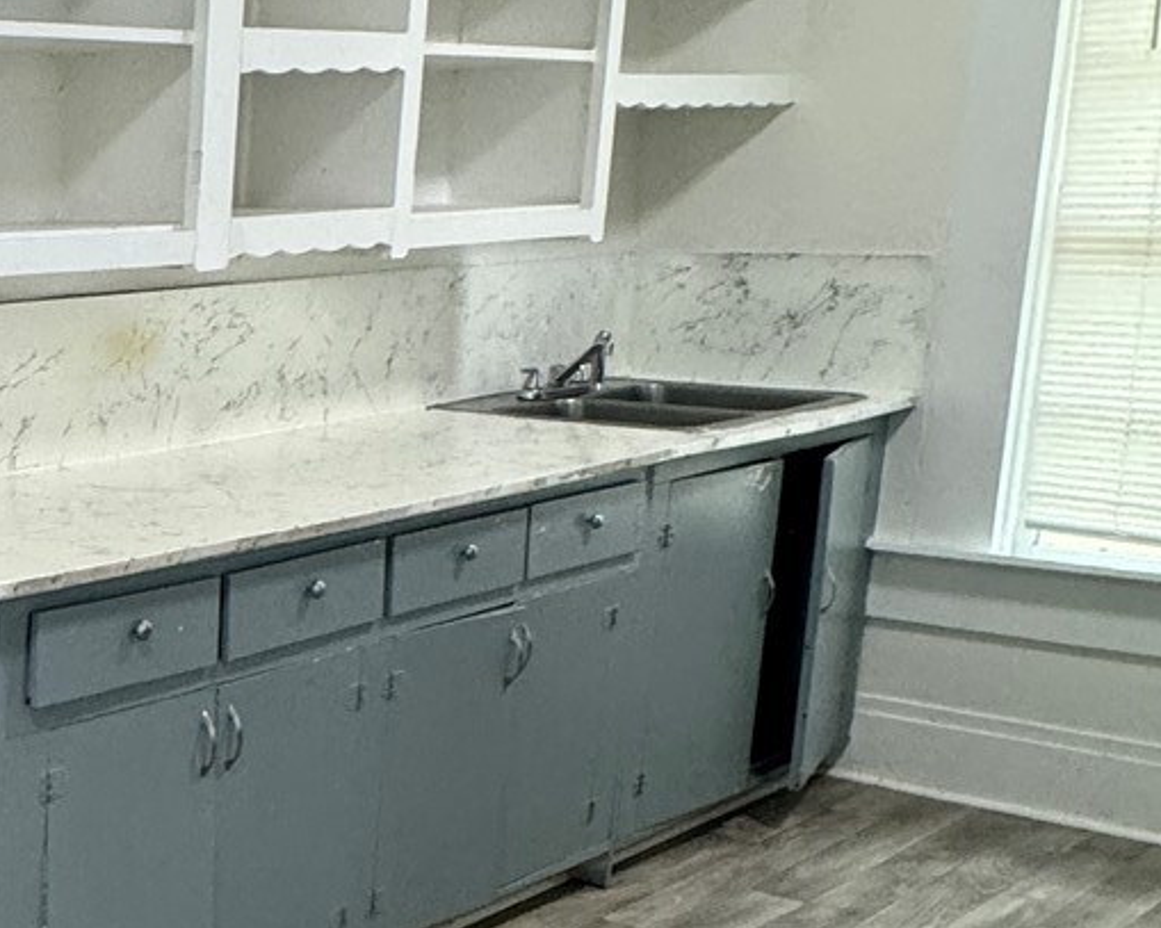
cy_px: 536
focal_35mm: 55
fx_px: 1889
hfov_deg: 26.8
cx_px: -477
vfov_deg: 27.6
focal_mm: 2.22
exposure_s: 1/60
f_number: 2.2
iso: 250
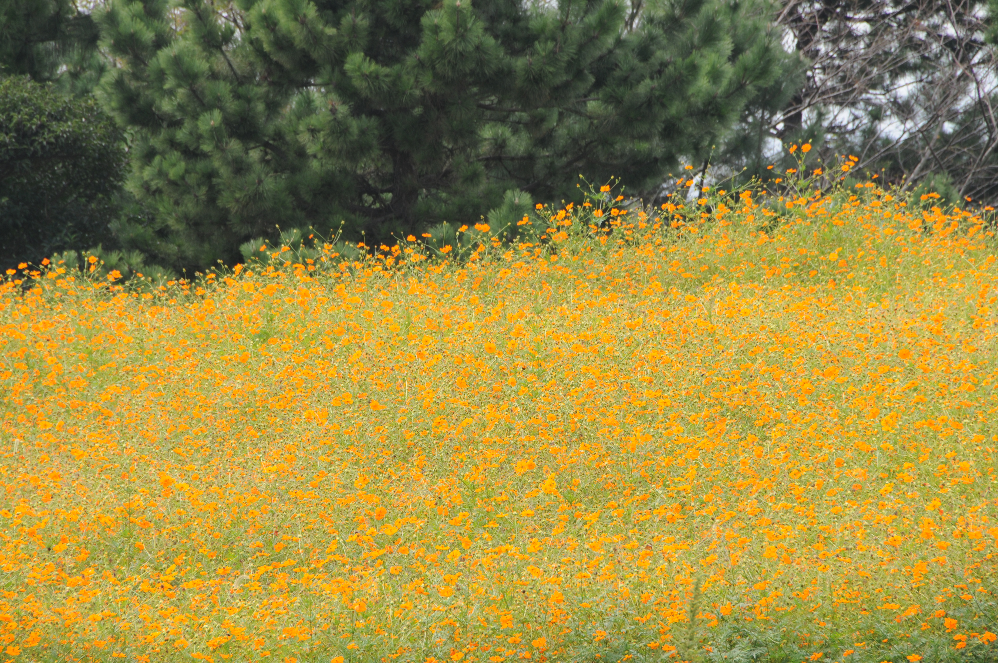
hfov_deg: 5.1
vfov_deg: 3.4
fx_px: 11214
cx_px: 499
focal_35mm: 405
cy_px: 332
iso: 200
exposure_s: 1/100
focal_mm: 270
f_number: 11
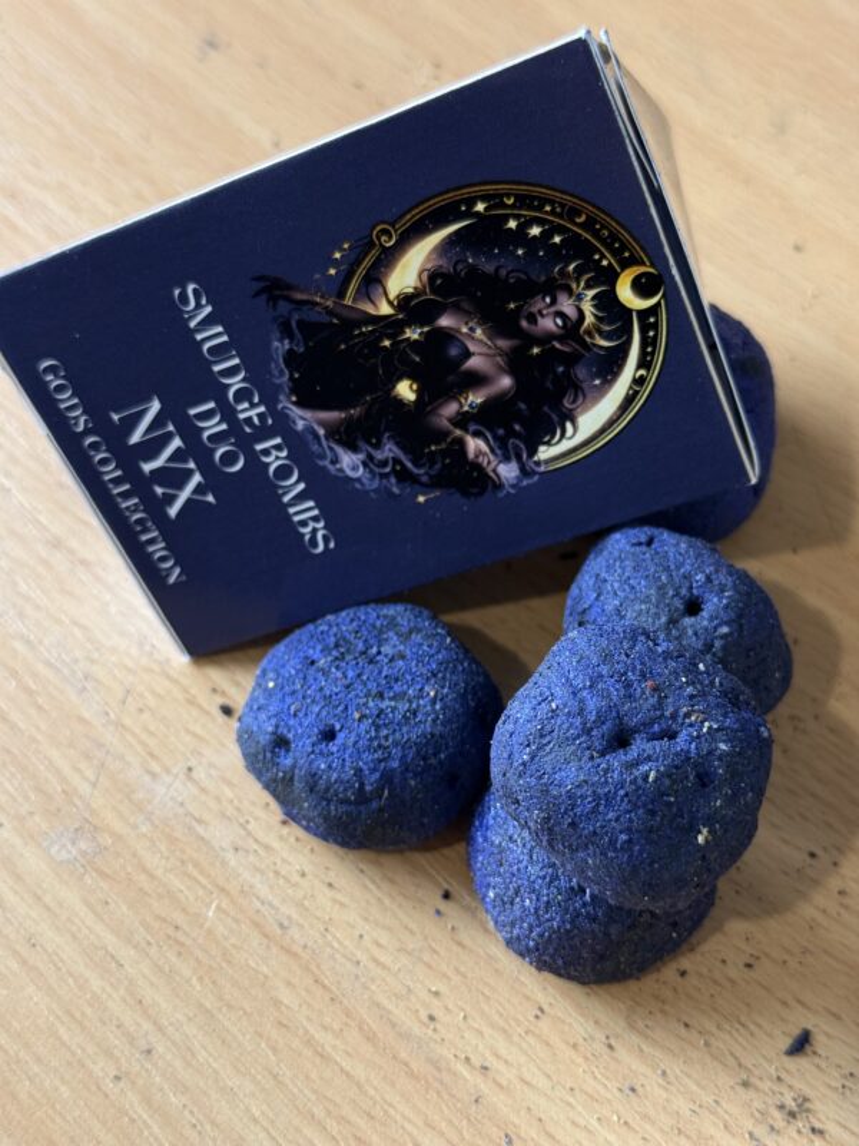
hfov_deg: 30.3
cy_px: 573
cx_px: 430
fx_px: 1588
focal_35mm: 48
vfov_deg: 39.7
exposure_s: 1/50
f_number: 1.78
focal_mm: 6.76
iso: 160
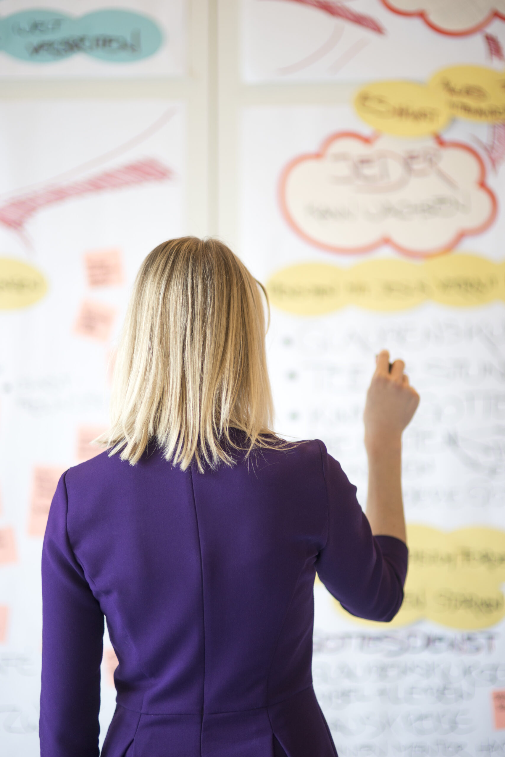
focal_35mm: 85
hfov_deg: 16.1
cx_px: 252
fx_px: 1788
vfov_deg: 23.9
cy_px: 378
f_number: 1.4
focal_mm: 85
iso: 200
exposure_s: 1/100
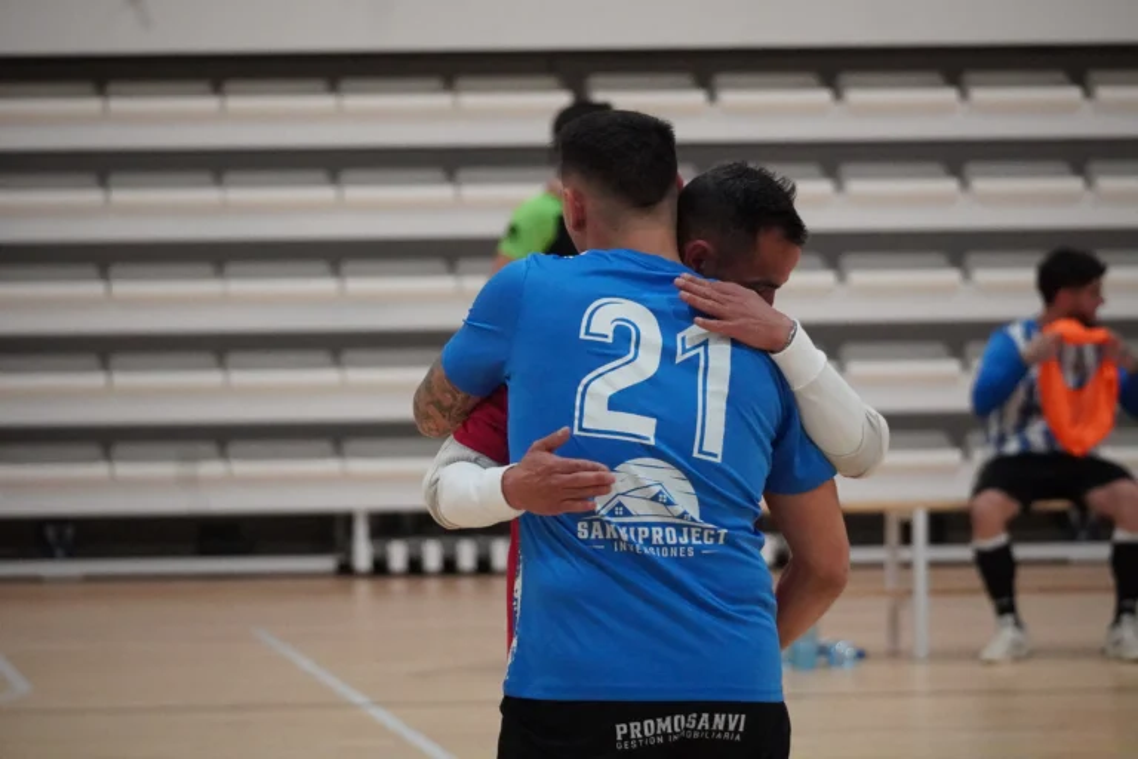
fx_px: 8819
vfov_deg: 4.9
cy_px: 380
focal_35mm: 279
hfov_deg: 7.4
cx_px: 569
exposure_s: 1/800
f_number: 5.6
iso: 10000
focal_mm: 186
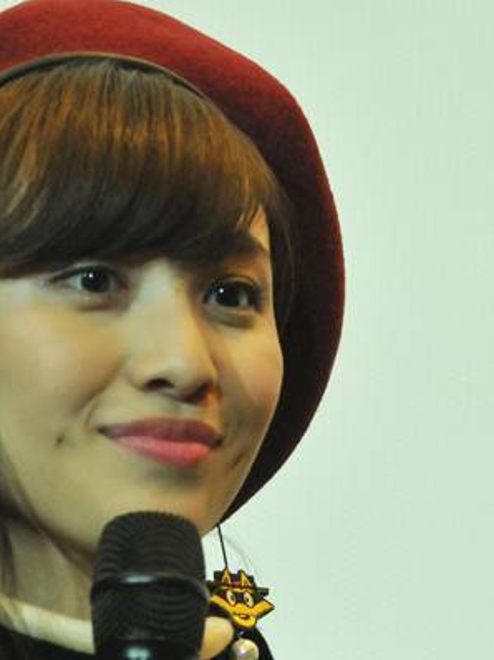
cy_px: 330
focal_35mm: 222
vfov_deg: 8.9
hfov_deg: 6.7
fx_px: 4229
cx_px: 85
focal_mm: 102
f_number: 2.8
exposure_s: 1/160
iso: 2000
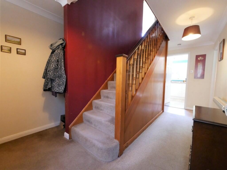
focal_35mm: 14
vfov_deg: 85.7
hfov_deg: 102.0
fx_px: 92
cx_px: 114
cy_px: 85
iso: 3200
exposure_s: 1/60
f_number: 4
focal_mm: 7
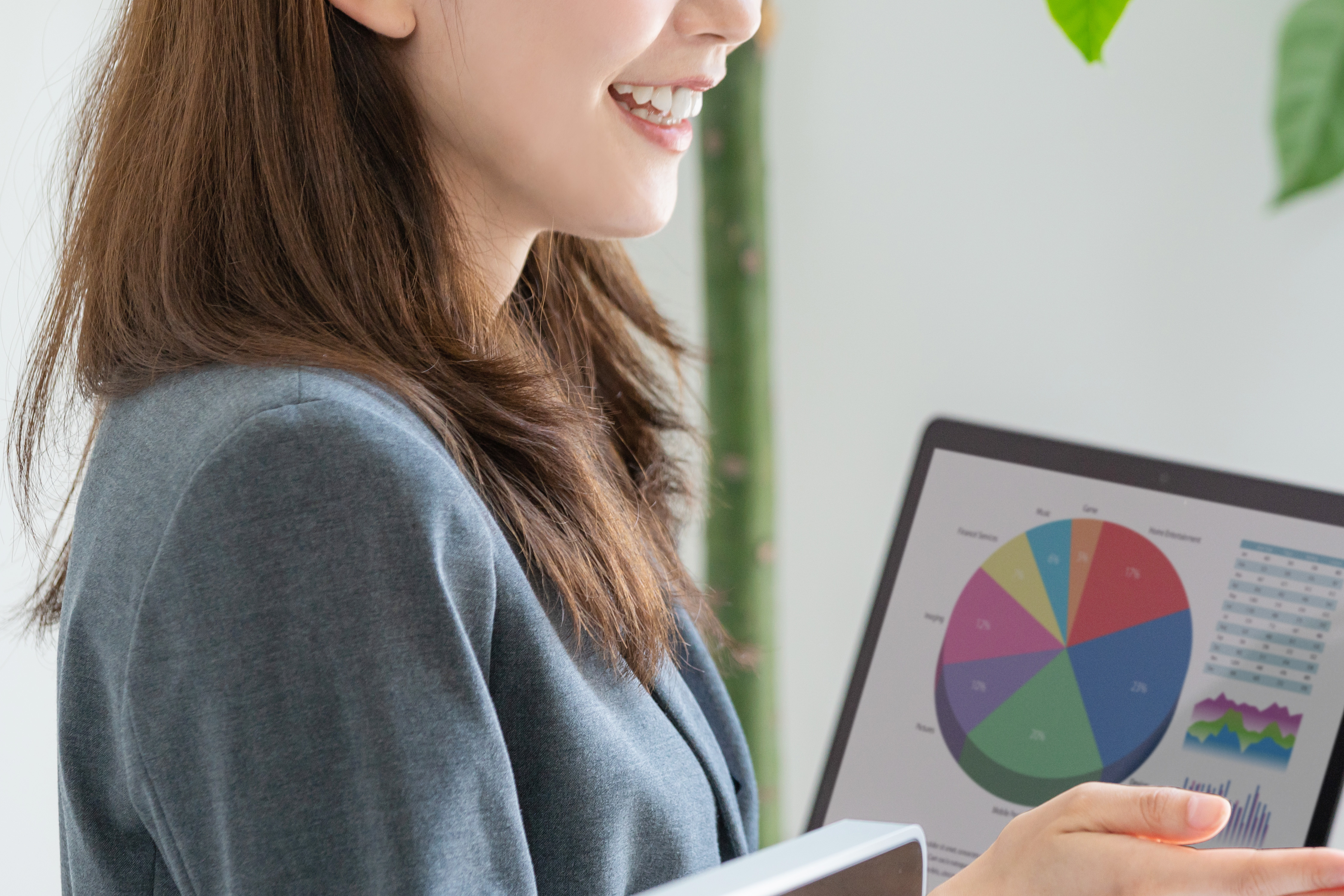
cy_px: 340
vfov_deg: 5.6
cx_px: 912
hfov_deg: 8.3
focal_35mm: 247
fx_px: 9222
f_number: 4
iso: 400
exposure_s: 1/160
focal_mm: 140
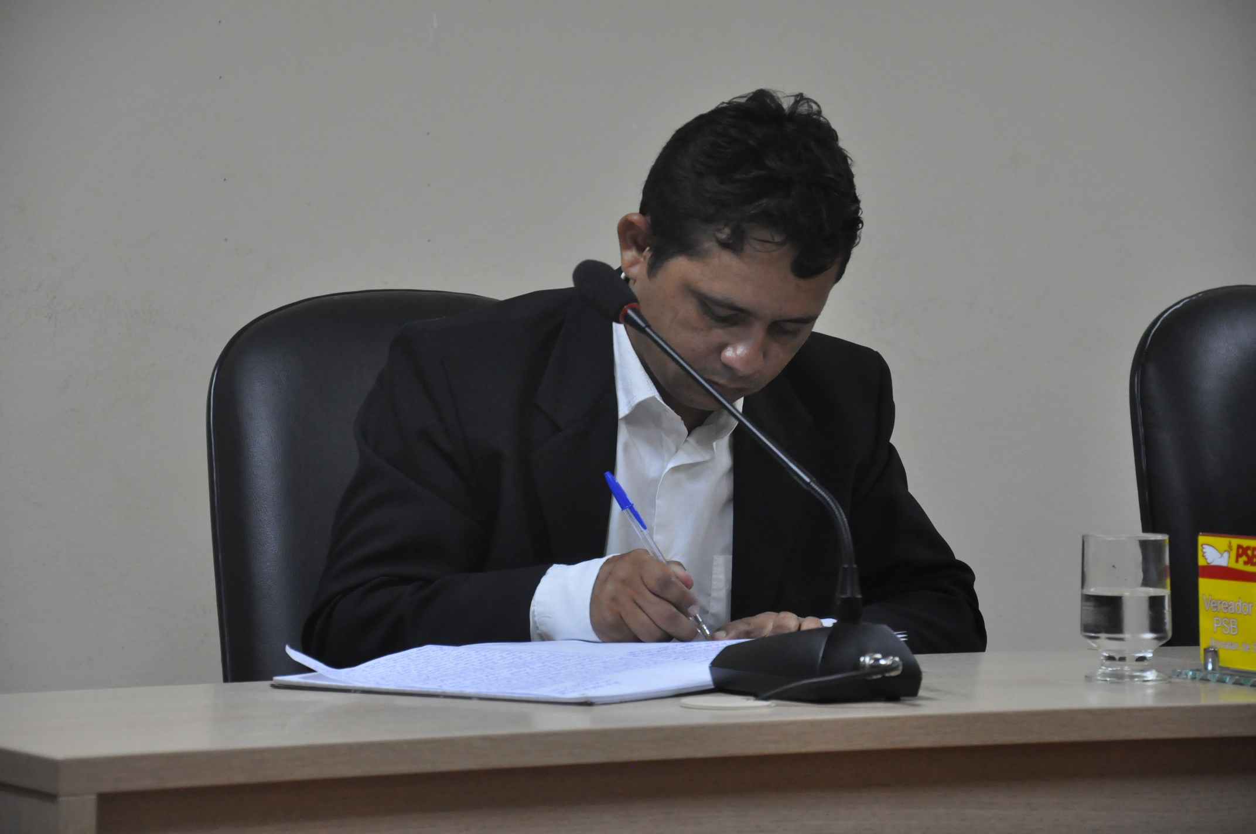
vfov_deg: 9.9
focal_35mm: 138
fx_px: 4809
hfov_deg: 14.9
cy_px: 417
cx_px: 628
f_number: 5.6
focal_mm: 92
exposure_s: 1/50
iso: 1600
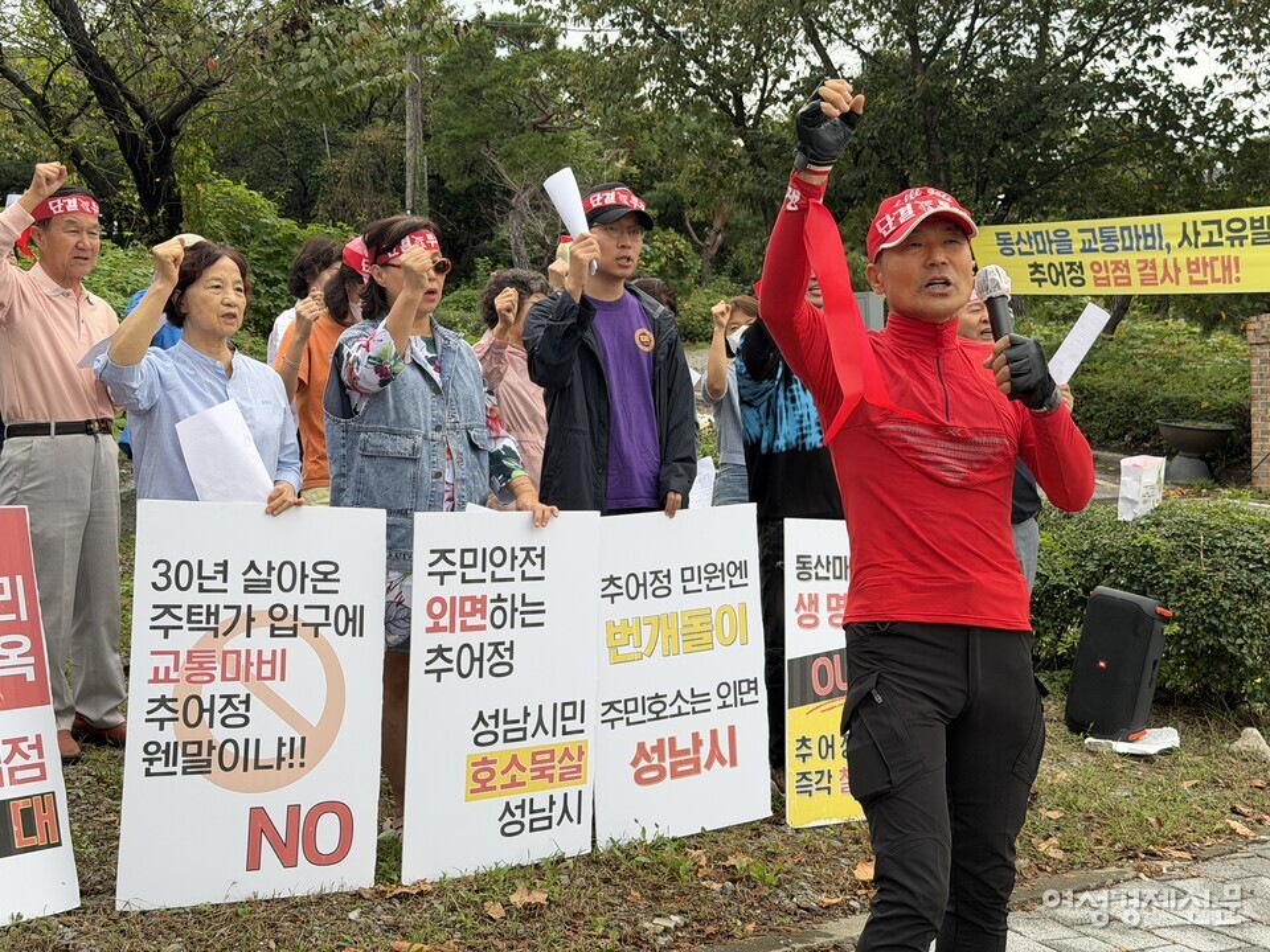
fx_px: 1761
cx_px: 635
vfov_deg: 30.3
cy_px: 476
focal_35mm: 48
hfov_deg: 39.7
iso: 64
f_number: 1.78
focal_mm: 6.76
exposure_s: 1/513
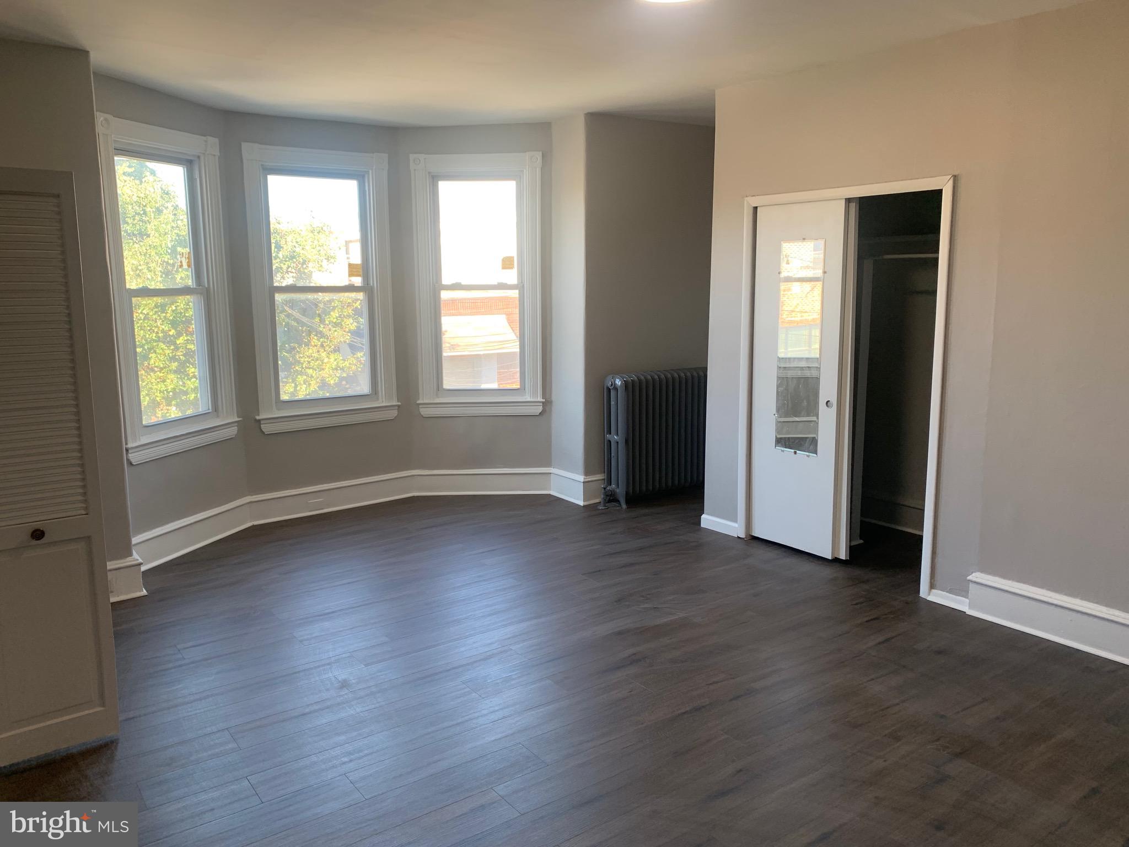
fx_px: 848
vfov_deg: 53.1
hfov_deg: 67.3
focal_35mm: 26
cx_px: 564
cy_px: 424
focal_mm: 4.25
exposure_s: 1/60
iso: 50
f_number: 1.8
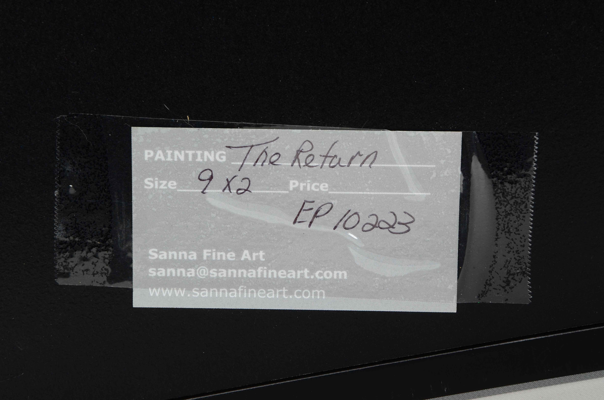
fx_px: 2637
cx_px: 302
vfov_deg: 8.7
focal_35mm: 158
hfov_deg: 13.1
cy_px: 200
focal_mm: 105
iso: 200
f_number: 16
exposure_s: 1/125
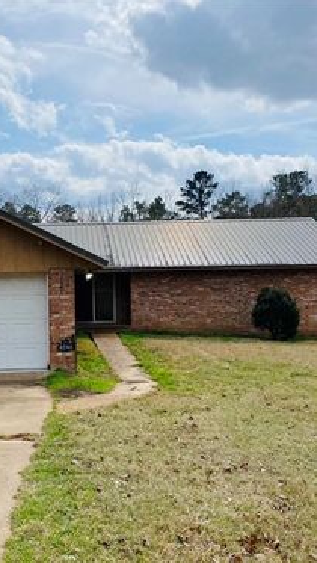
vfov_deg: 52.8
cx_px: 69
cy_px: 282
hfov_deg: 30.5
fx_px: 567
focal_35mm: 38
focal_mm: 4.25
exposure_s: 1/6410
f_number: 1.8
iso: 32
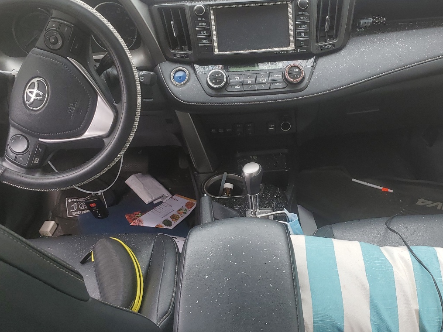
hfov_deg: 45.3
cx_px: 283
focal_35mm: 41
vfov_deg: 35.1
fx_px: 525
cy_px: 192
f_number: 1.5
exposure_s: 1/263
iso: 50
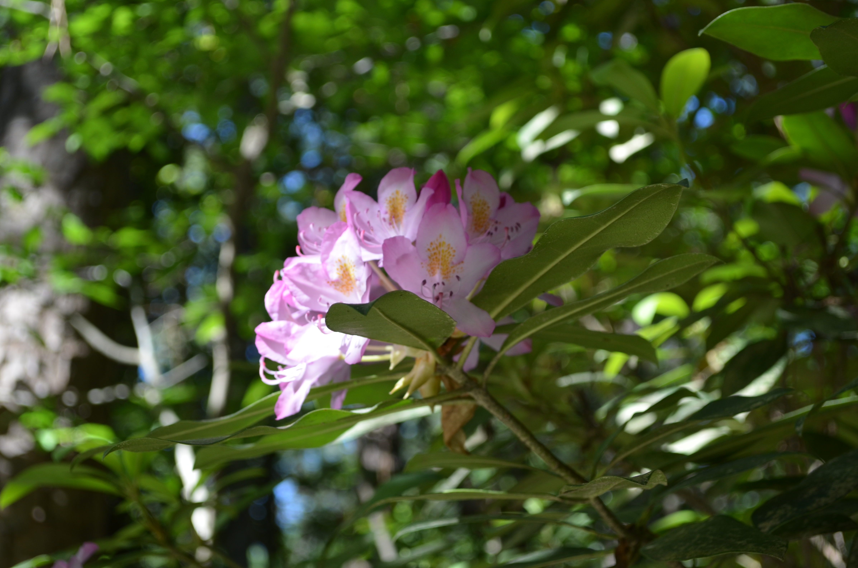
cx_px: 422
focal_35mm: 68
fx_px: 1617
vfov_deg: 19.9
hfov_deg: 29.7
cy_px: 286
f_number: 6.3
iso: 200
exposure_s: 1/160
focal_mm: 44
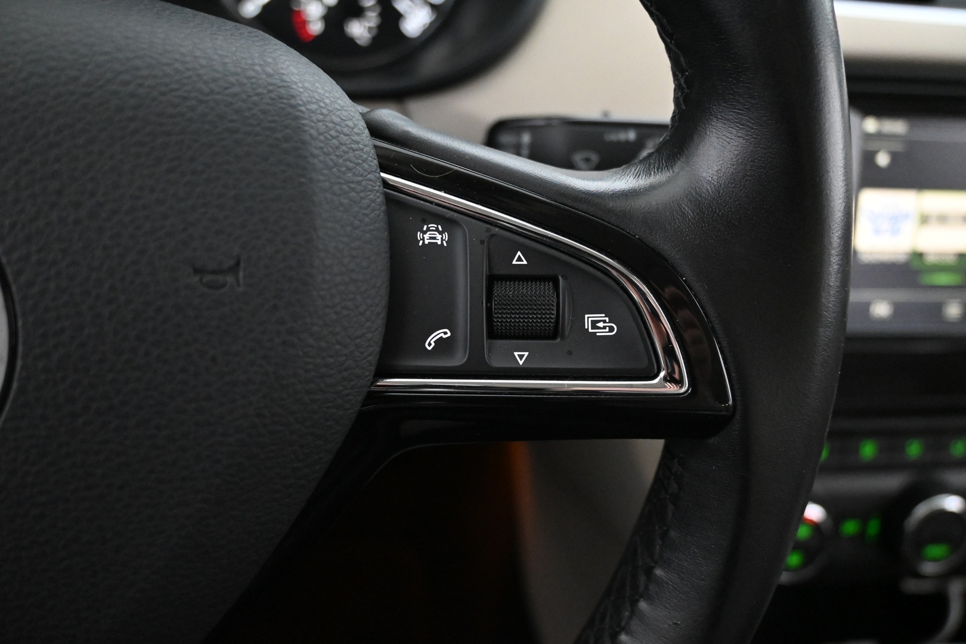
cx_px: 483
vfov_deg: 40.8
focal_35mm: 32
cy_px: 322
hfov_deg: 58.3
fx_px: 865
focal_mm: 21.5
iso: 5600
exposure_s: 1/30
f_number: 4
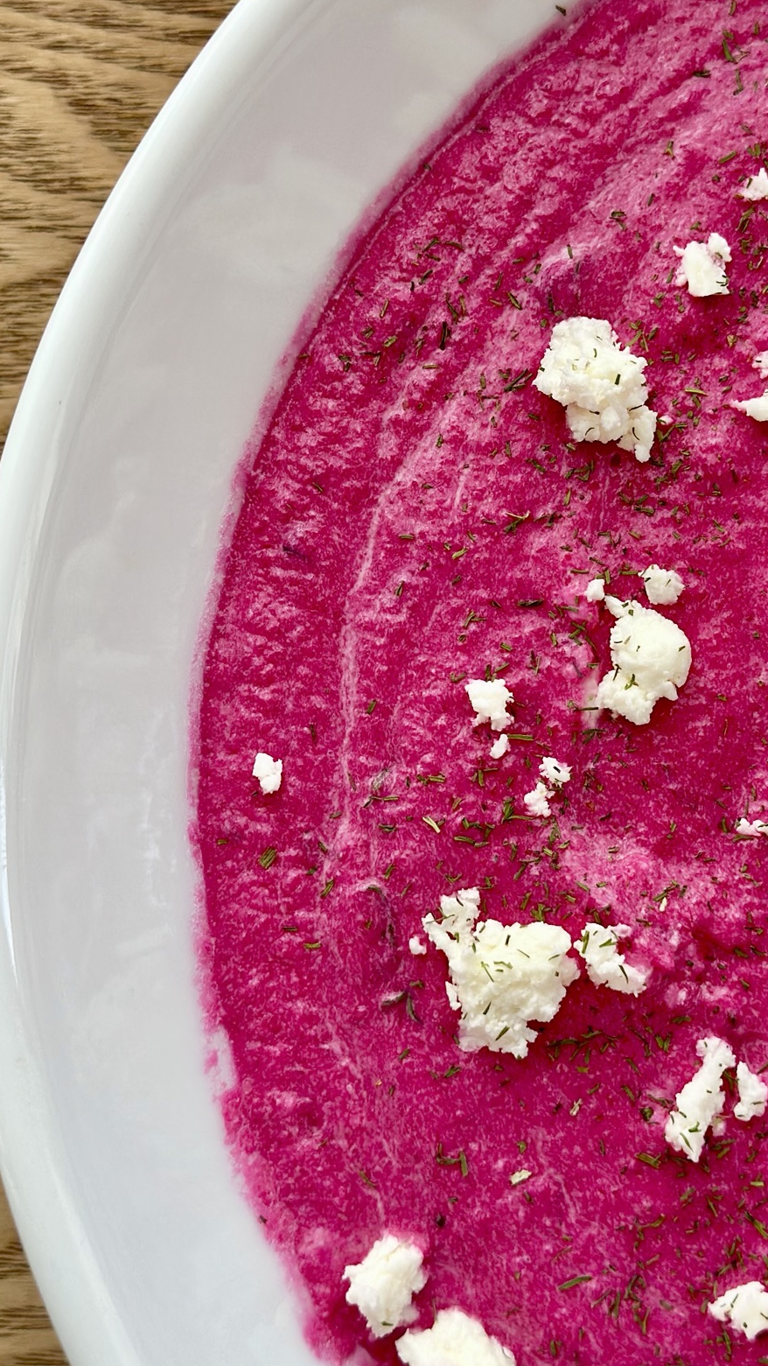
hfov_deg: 17.9
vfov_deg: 31.4
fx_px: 2426
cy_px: 600
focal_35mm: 67
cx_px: 506
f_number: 1.78
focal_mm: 6.86
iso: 100
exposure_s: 1/121
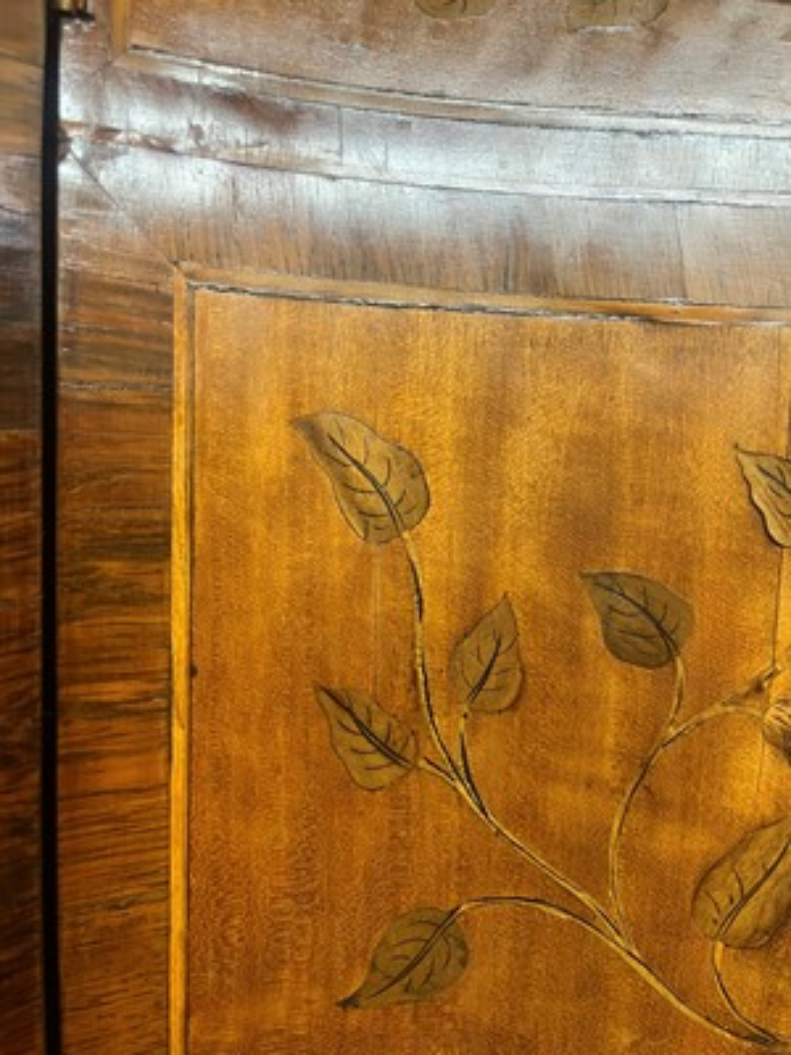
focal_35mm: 26
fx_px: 792
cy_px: 528
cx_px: 396
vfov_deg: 67.3
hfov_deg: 53.1
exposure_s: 1/33
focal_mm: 5.1
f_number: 1.6
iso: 400
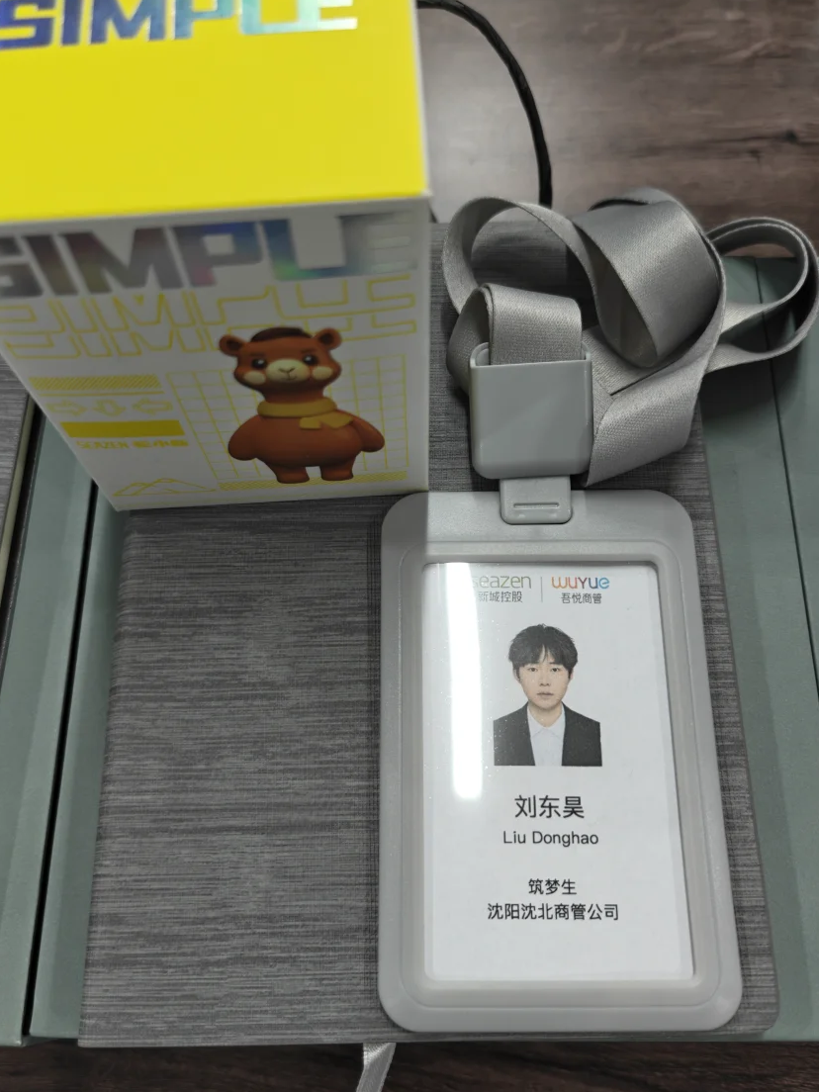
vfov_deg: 60.0
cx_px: 416
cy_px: 540
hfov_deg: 46.8
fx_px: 946
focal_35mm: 30
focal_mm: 6.06
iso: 250
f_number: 1.6
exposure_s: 1/128
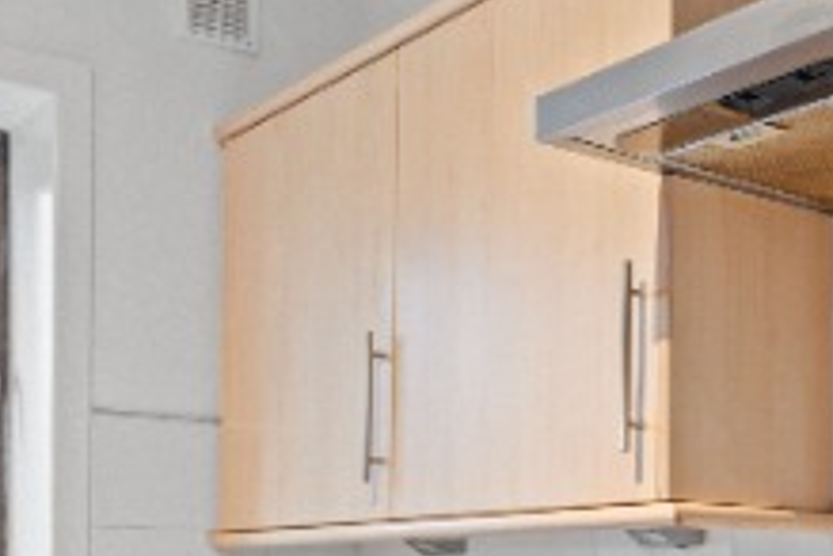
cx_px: 612
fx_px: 1296
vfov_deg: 22.8
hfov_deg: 35.0
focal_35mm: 56
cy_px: 611
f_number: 8
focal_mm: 12
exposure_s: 1.3
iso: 1000
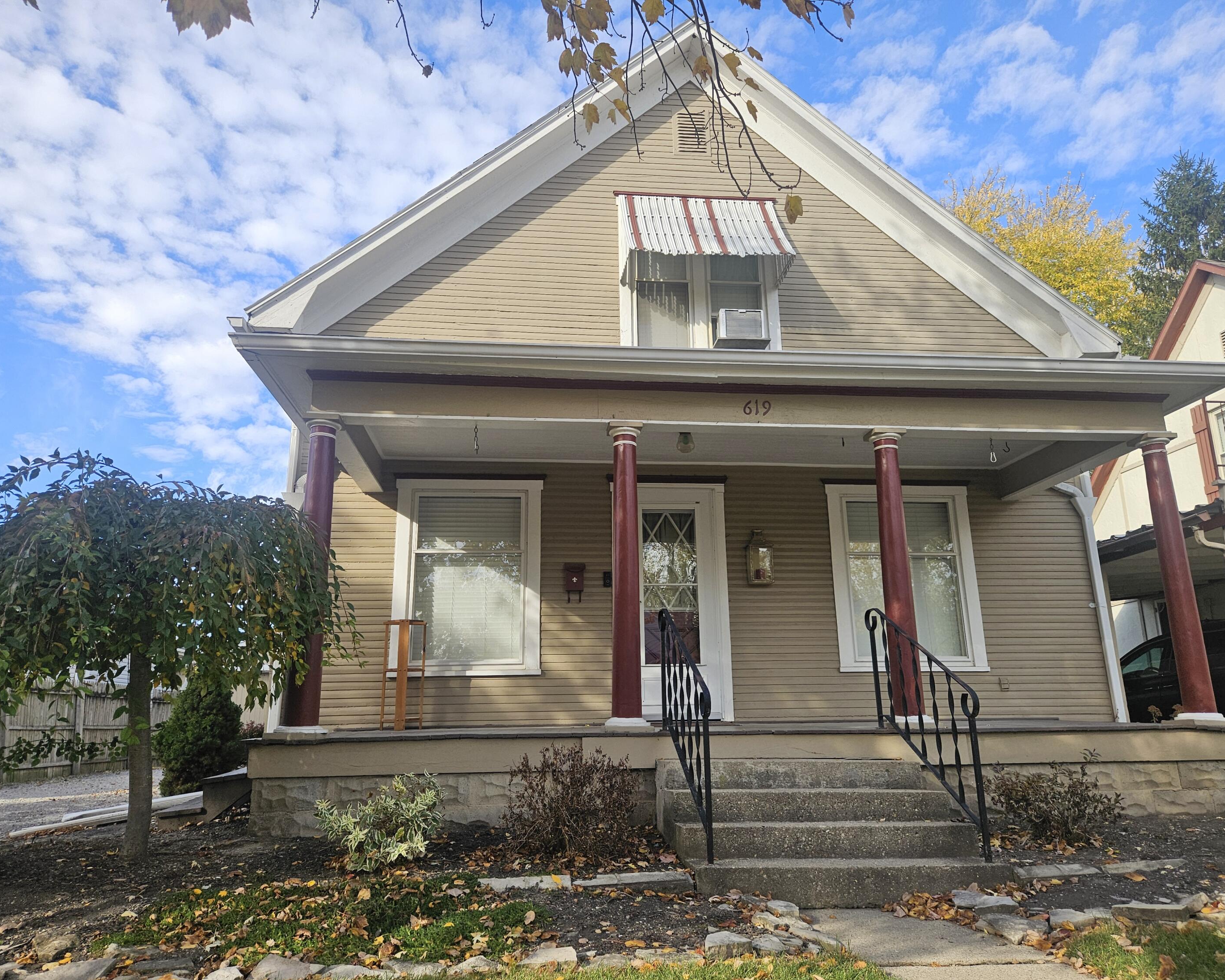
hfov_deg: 70.2
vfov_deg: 58.8
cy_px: 491
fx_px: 870
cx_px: 639
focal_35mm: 24
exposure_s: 1/1163
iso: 40
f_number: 1.8
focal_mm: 5.4
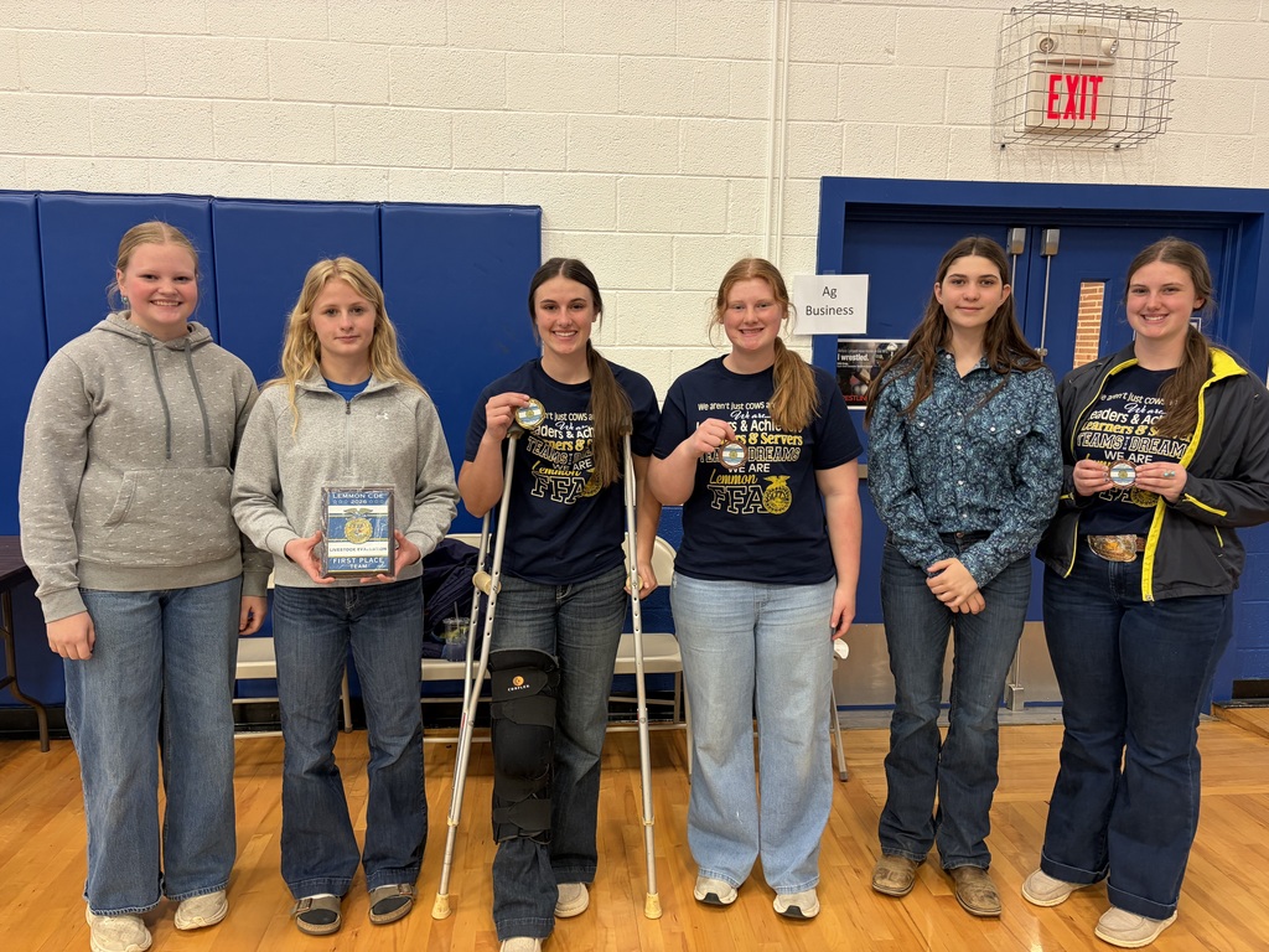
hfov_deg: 67.3
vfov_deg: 53.1
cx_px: 634
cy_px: 476
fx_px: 953
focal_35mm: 26
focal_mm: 5.96
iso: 160
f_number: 1.6
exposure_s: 1/45
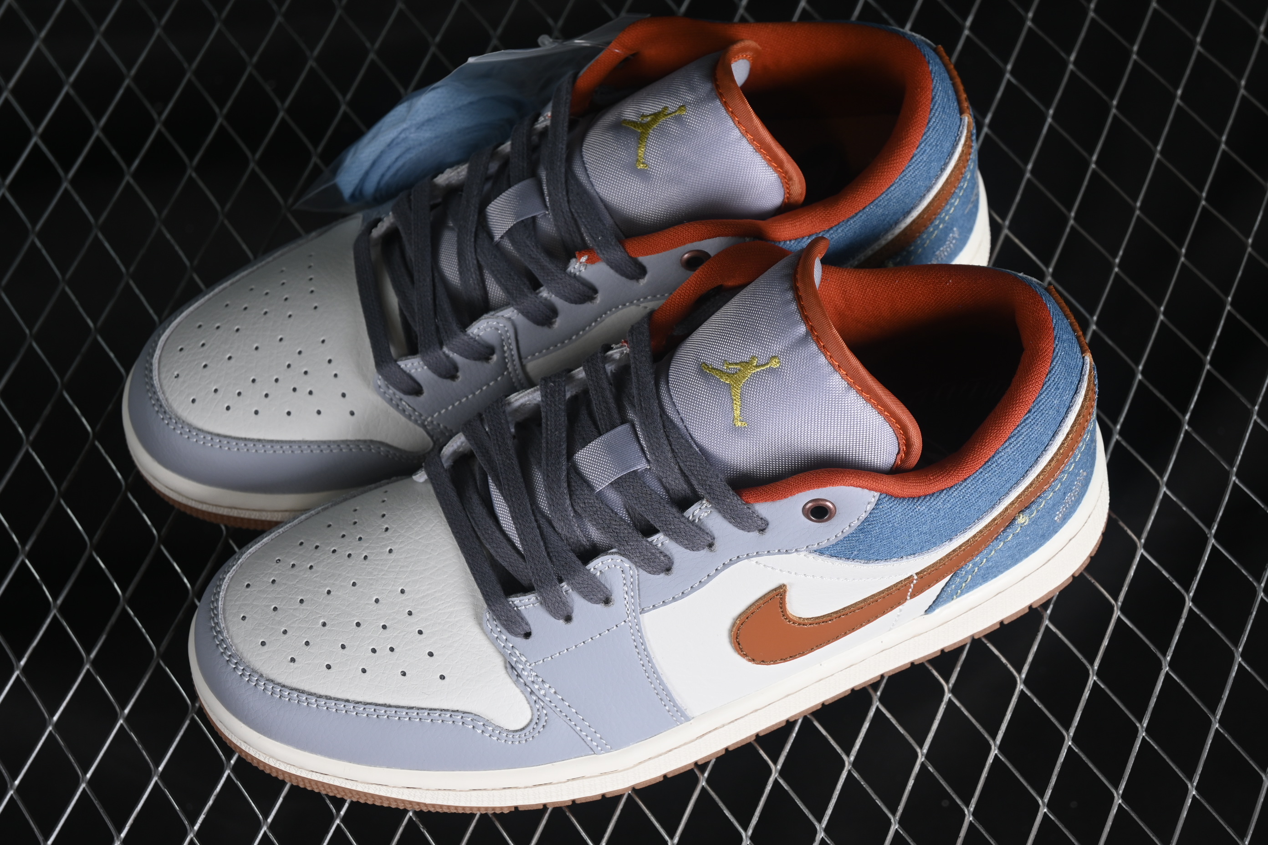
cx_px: 634
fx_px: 2641
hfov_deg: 27.0
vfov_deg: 18.2
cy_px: 422
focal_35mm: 75
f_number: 7.1
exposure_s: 1/60
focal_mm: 50
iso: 160
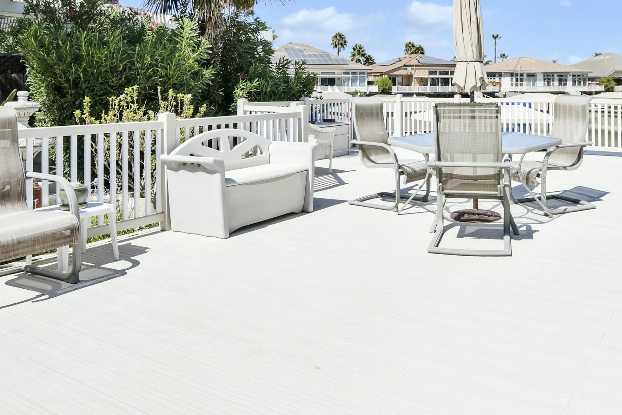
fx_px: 449
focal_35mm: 26
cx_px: 400
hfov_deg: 68.0
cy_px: 80
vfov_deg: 46.8
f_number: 4.5
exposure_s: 1/2500
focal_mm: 10
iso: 500
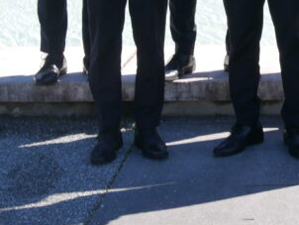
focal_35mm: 129
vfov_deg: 11.1
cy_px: -106
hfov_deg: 14.9
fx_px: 1115
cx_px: 333
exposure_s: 1/250
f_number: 6.3
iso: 200
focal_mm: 19
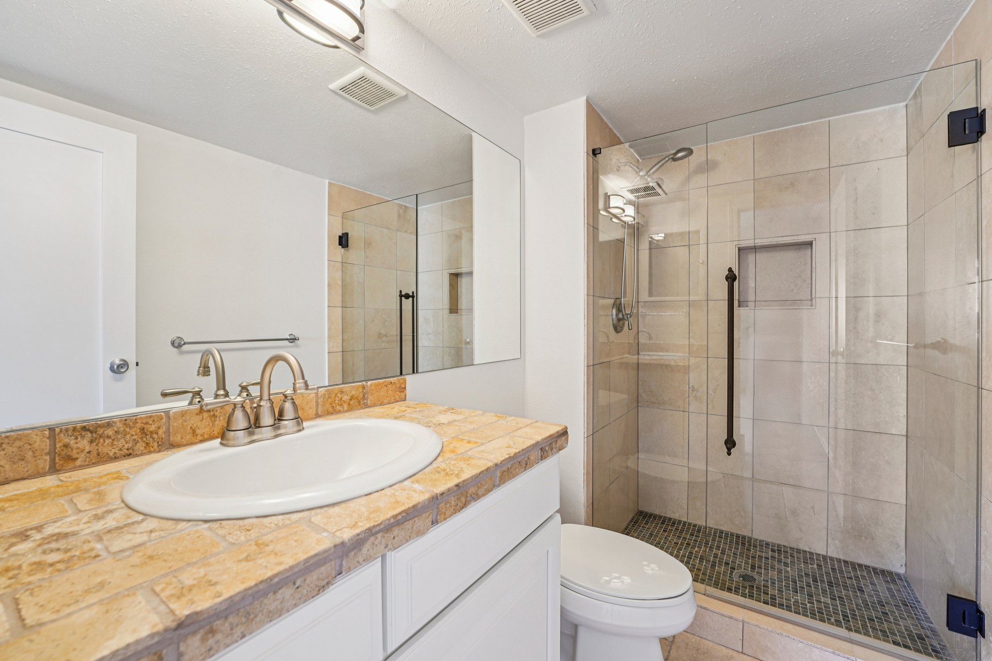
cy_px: 330
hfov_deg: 104.3
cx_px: 496
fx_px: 386
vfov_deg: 81.2
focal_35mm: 14
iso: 400
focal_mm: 14
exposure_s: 1/6
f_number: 8
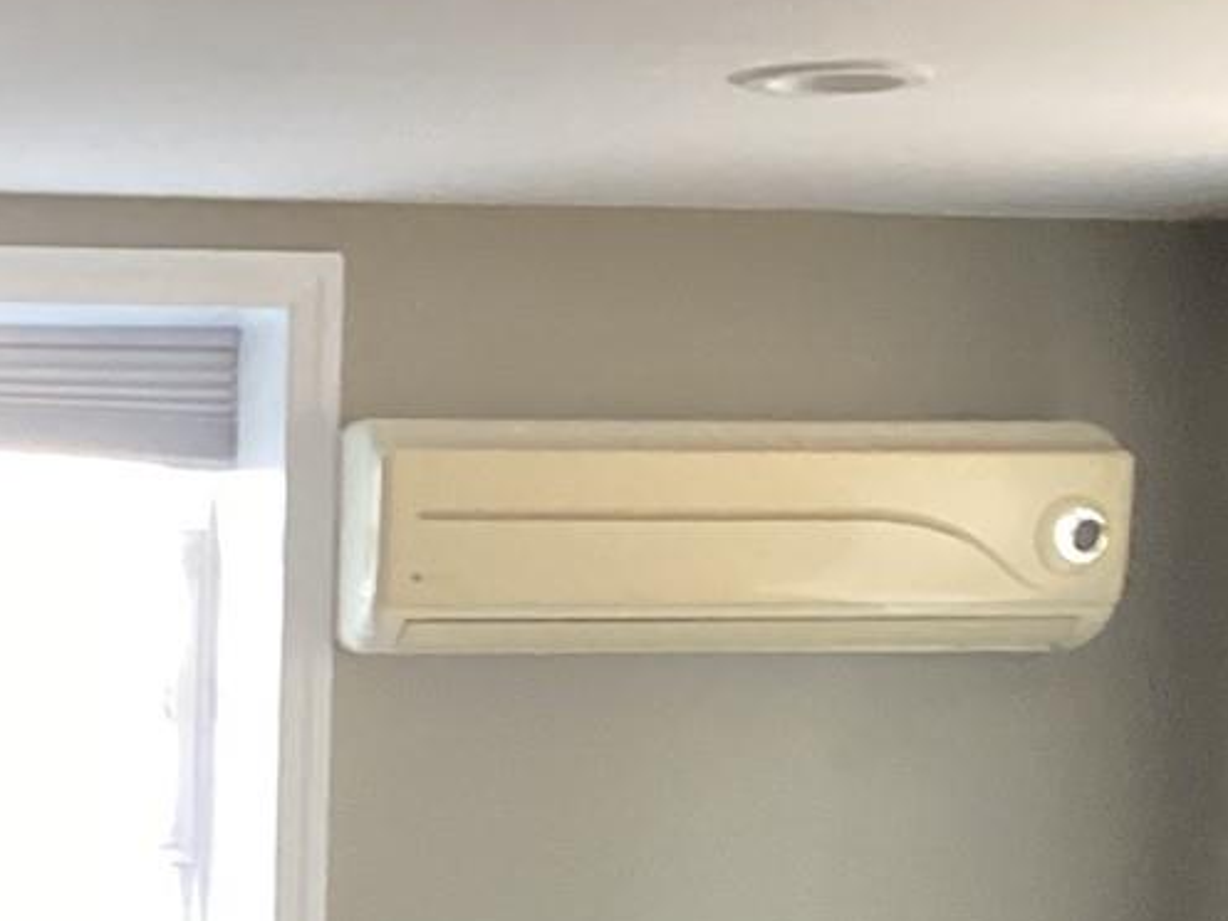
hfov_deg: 15.1
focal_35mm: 128
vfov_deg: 10.9
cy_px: 1589
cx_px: -59
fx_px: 4541
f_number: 2.4
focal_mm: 3.3
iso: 160
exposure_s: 1/60
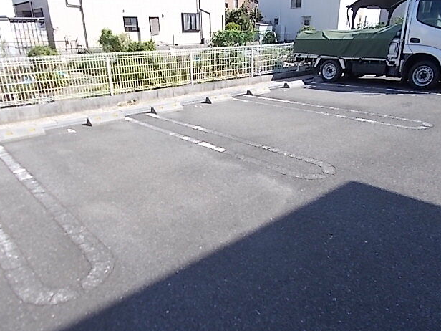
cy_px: 170
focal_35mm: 27
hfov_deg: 65.3
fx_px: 344
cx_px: 218
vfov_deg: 51.3
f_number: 3.2
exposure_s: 1/500
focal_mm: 4.6
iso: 80
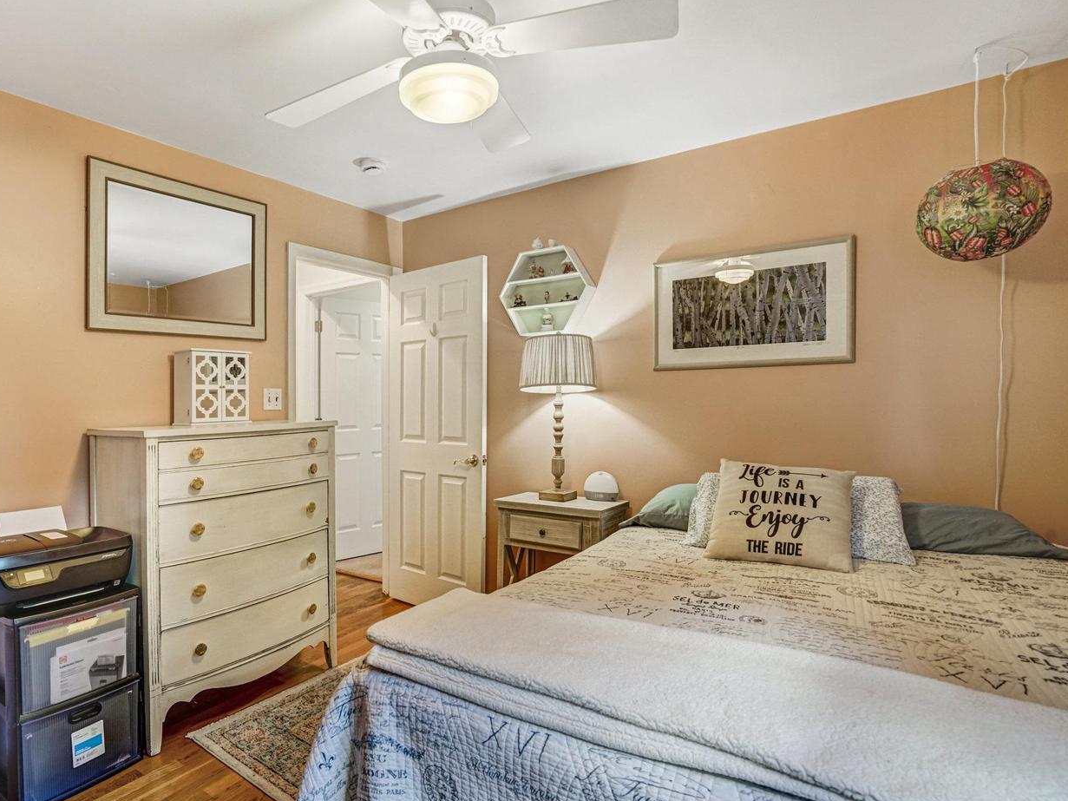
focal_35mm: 18
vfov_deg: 71.6
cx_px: 460
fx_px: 555
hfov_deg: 87.2
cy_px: 414
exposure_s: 1/25
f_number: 8
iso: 1250
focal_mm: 16
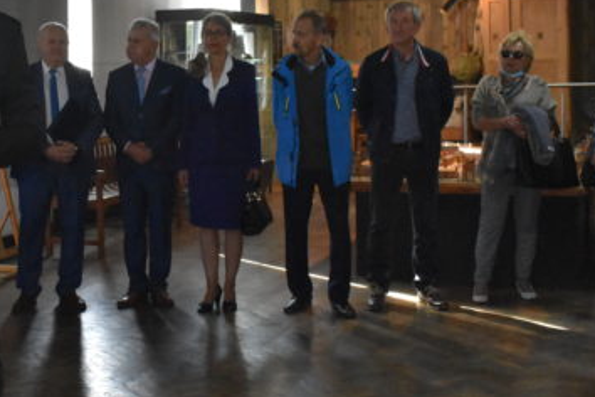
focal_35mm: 64
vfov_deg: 21.2
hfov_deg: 30.8
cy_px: 141
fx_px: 1058
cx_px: 136
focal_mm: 24
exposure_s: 1/250
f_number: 9
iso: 8000
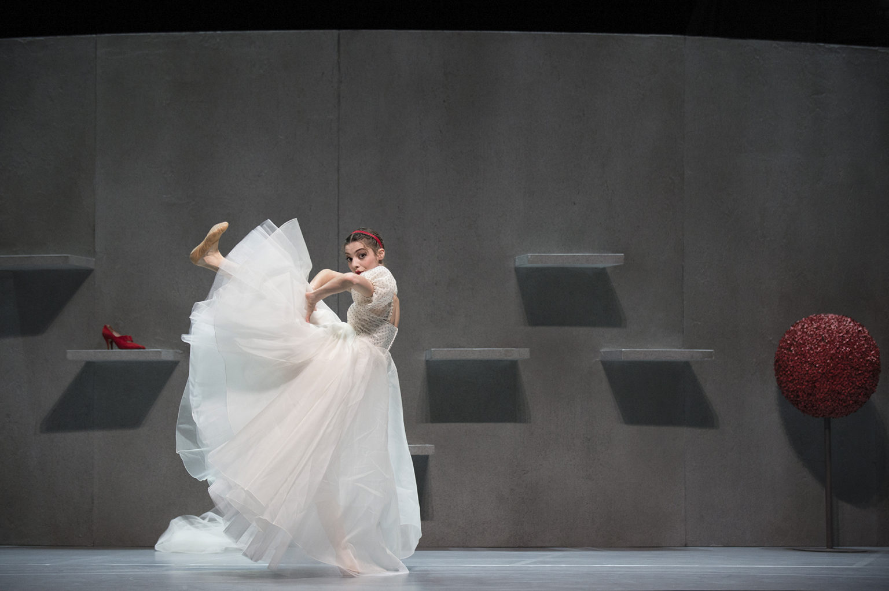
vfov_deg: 13.0
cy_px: 296
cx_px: 444
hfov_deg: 19.5
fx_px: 2591
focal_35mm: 105
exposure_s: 1/500
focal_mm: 105
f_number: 2.8
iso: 3200
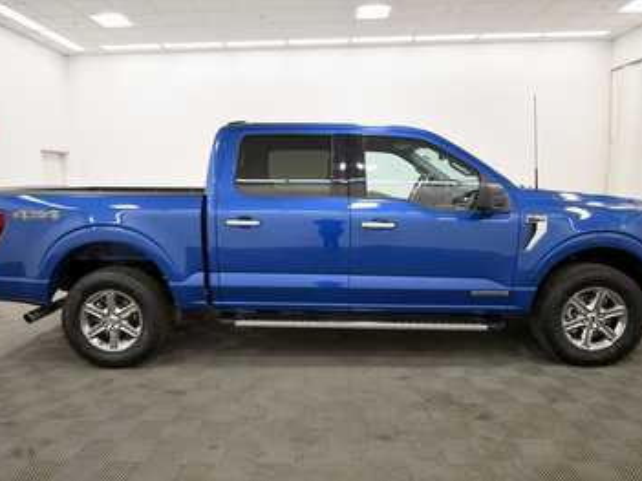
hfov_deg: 73.9
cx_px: 318
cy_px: 242
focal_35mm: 23
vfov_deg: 58.8
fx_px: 426
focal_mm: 14
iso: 800
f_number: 5
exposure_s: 1/125
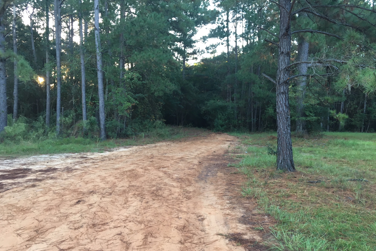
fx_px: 324
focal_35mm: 31
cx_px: 184
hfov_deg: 60.3
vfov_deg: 42.3
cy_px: 119
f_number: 2.2
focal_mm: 4.15
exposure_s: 1/30
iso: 50
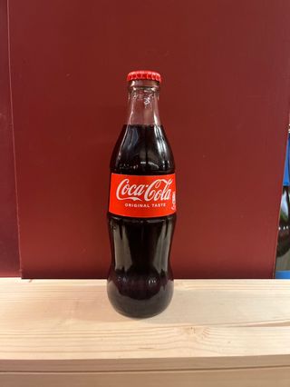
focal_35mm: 26
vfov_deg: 67.3
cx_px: 145
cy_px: 194
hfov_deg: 53.1
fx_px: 290
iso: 500
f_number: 1.6
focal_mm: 5.1
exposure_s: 1/33
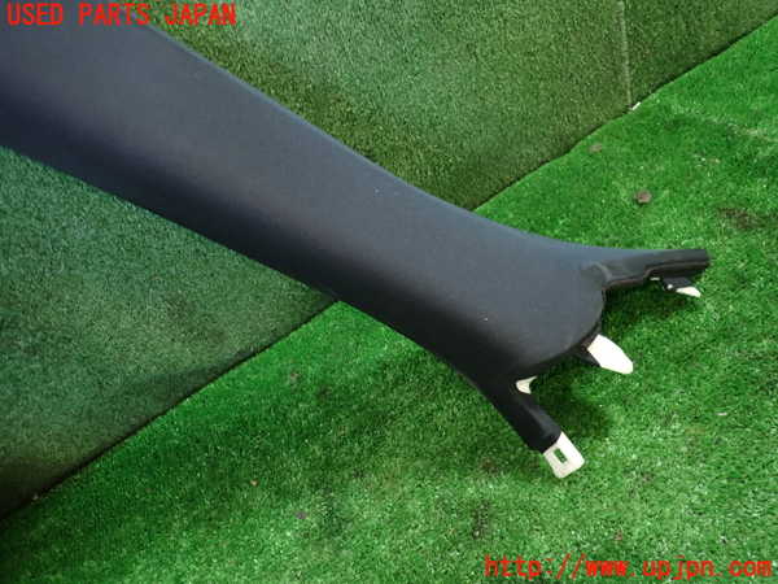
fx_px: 562
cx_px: 389
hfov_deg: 69.4
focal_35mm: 25
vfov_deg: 54.9
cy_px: 292
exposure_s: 1/30
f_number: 2
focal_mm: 4.5
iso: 200
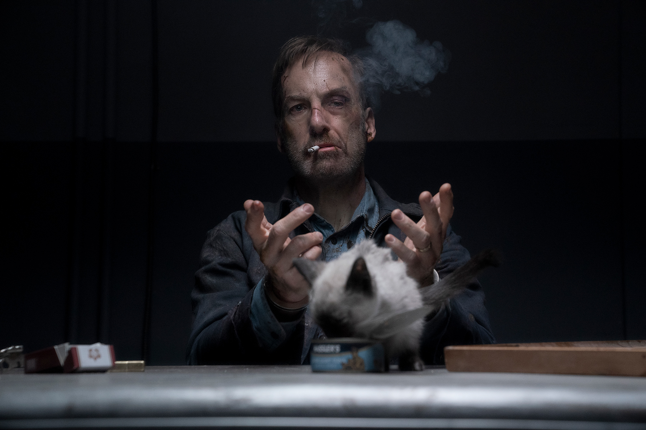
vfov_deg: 19.5
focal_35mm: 70
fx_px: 1256
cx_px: 323
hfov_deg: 28.8
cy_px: 215
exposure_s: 1/200
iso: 4000
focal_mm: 70
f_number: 5
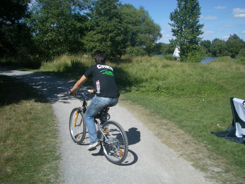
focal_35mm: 35
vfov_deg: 40.7
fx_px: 248
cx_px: 122
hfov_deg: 52.6
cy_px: 92
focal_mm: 5.8
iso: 50
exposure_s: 1/640
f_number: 4.3
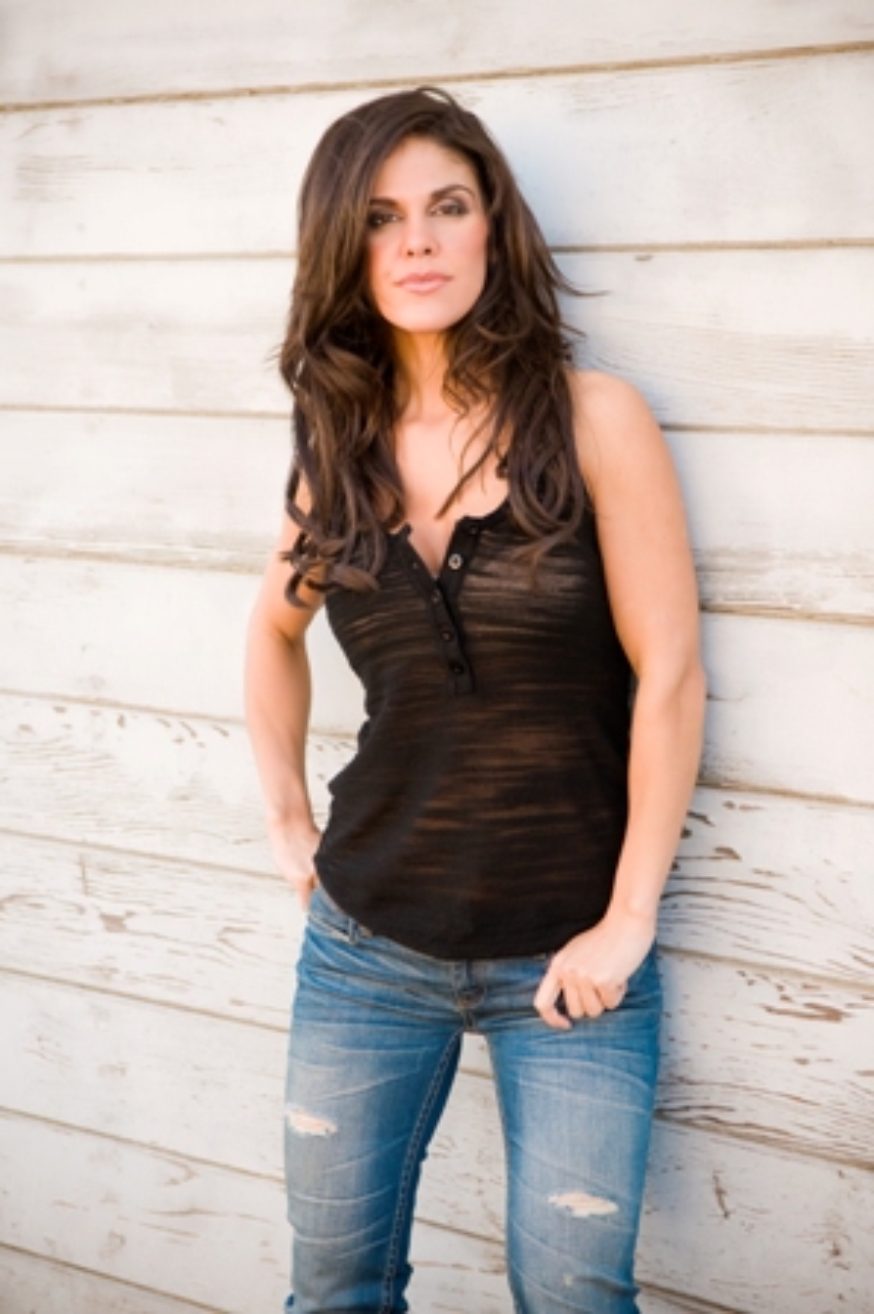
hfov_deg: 16.5
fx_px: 3009
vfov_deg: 24.6
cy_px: 657
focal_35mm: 82
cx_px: 437
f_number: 4.5
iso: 200
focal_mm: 55
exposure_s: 1/125
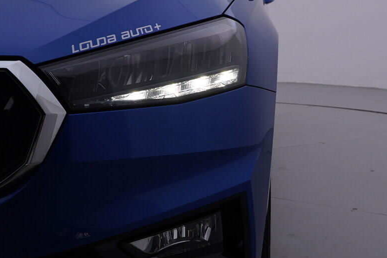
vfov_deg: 20.3
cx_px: 302
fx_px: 720
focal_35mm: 67
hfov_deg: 29.5
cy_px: 96
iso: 125
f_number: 5.6
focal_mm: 24
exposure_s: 1/125
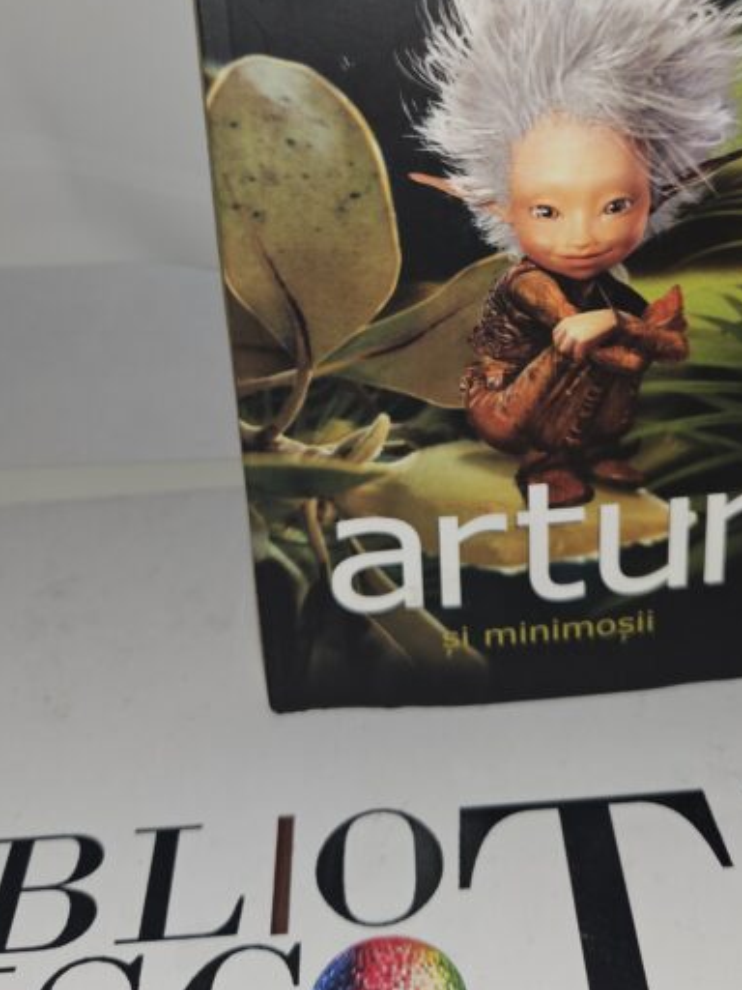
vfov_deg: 39.5
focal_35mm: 46
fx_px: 1315
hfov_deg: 31.4
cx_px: 458
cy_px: 191
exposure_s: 1/71
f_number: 1.8
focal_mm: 5.4
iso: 25
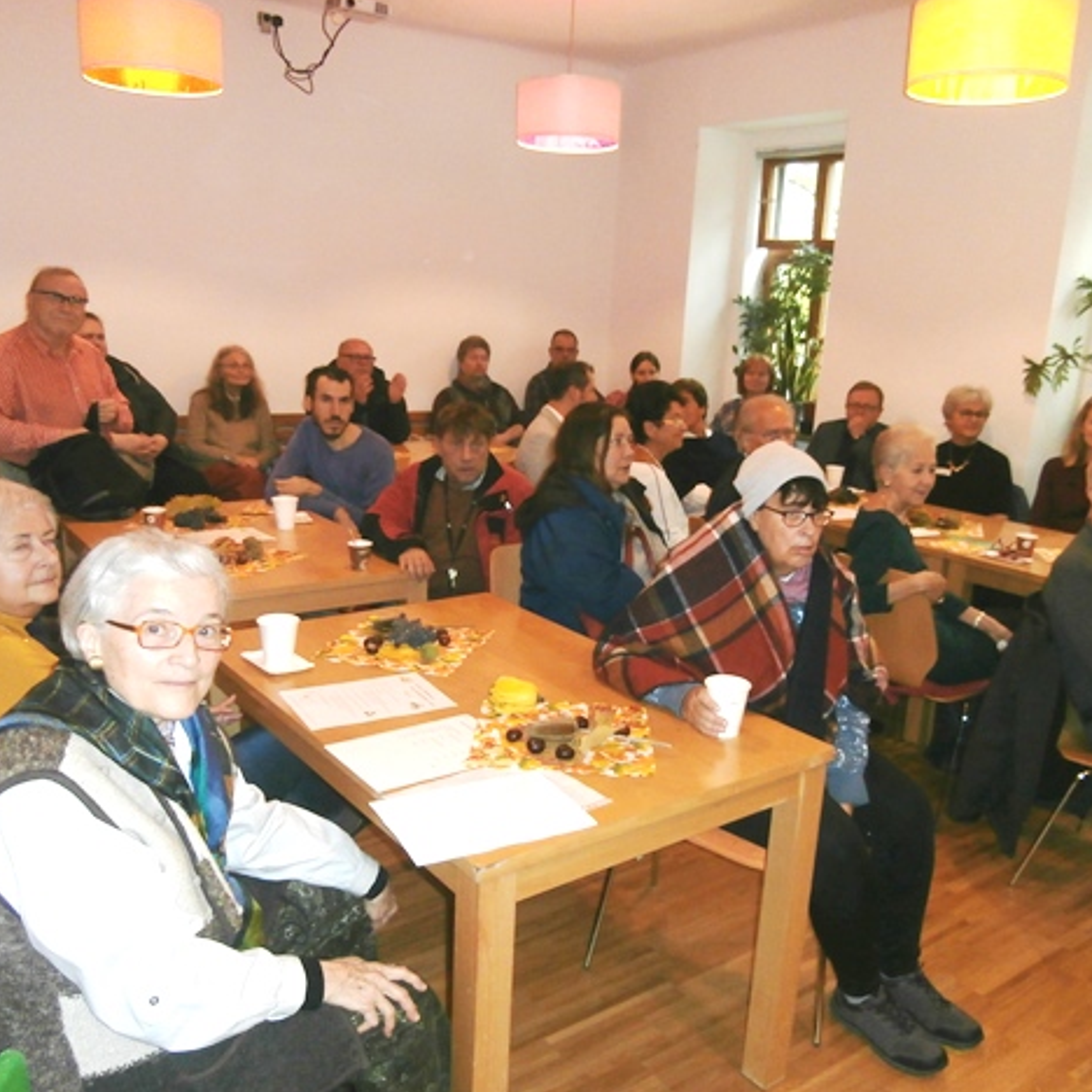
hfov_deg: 55.6
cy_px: 555
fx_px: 1035
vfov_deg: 55.6
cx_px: 581
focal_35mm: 29
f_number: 3
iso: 200
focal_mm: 4.2
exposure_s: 1/30
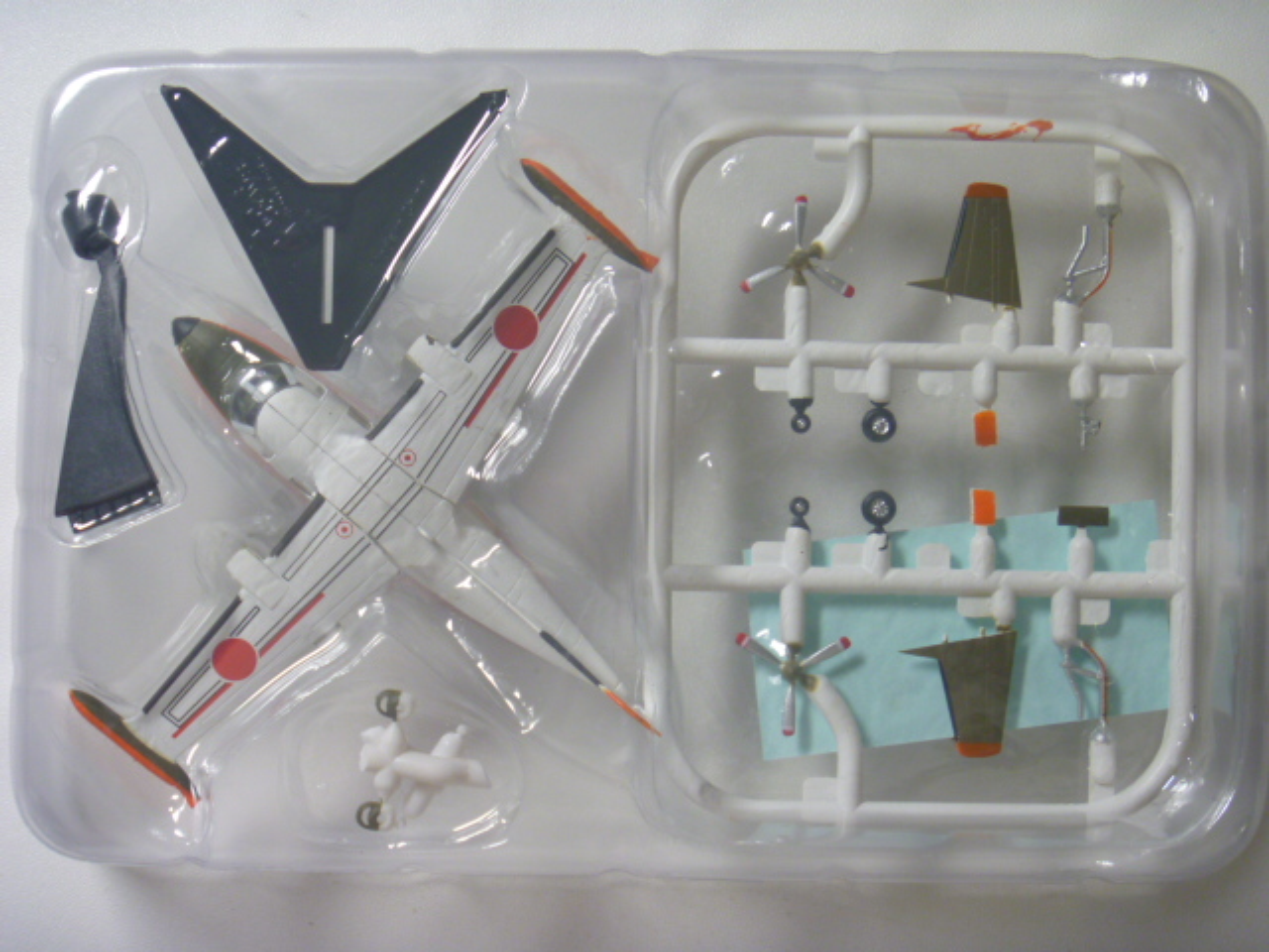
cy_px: 476
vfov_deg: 27.0
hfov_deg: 35.5
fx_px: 1980
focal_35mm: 54
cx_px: 634
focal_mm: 9.6
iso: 160
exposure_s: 1/40
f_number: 3.8
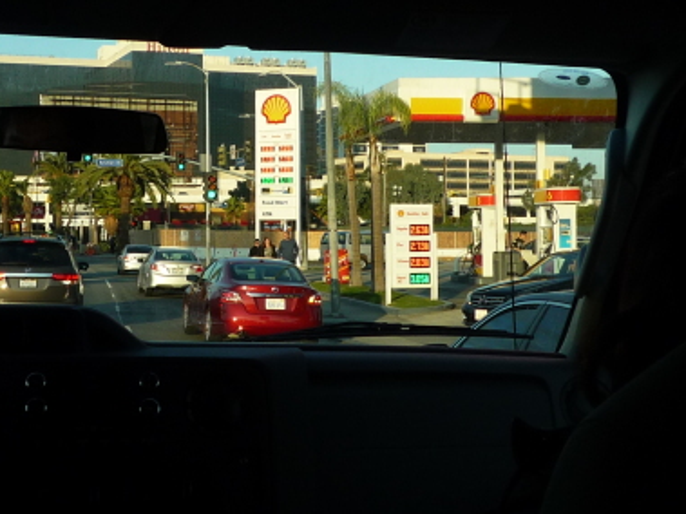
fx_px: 1228
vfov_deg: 23.6
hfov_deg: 31.0
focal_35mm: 62
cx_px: 248
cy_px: 233
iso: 100
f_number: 2.9
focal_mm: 4.7
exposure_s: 1/500
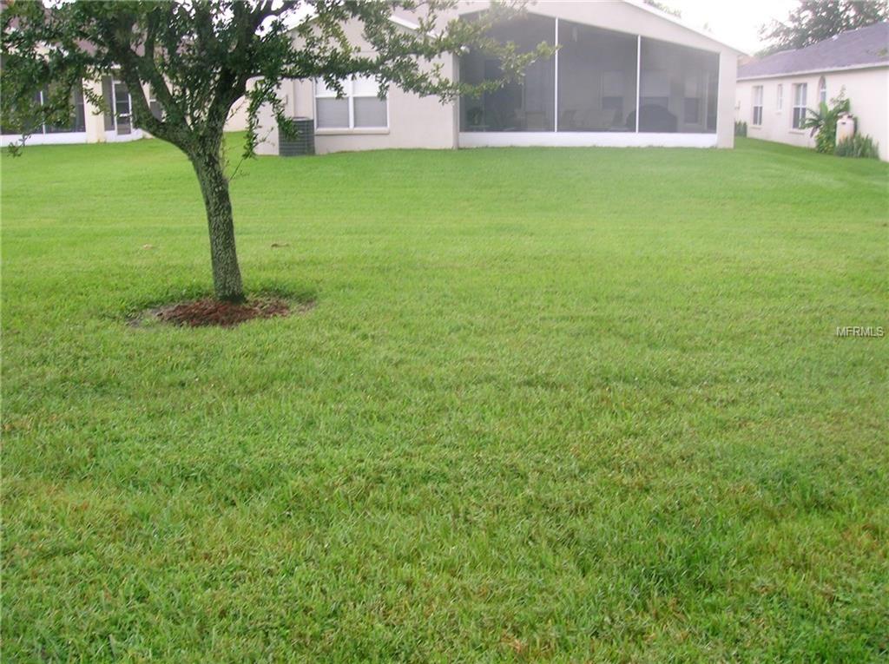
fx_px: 872
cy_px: 332
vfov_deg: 41.7
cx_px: 444
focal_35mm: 34
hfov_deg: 54.0
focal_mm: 5.7
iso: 50
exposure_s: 1/26.1
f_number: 4.9
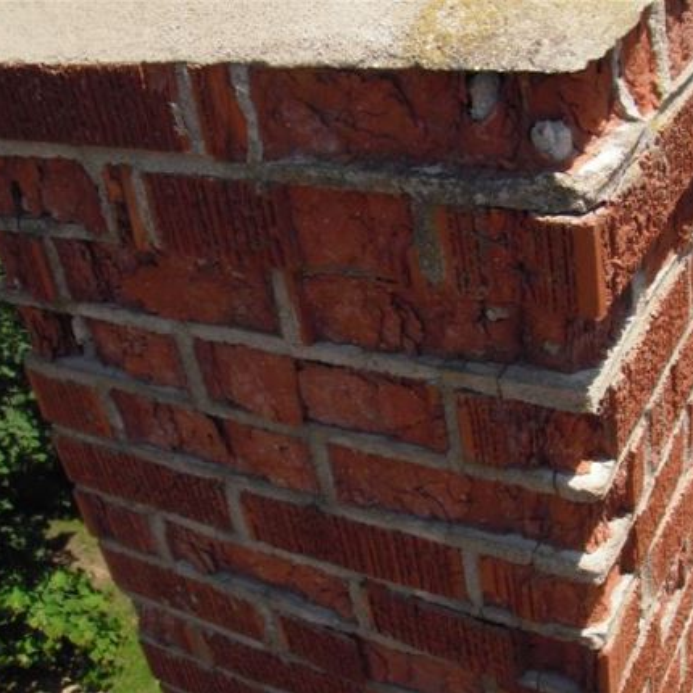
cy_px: 346
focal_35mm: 45
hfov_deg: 37.4
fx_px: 1019
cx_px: 419
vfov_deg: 37.6
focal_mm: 6.7
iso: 100
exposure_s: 1/250
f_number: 6.6
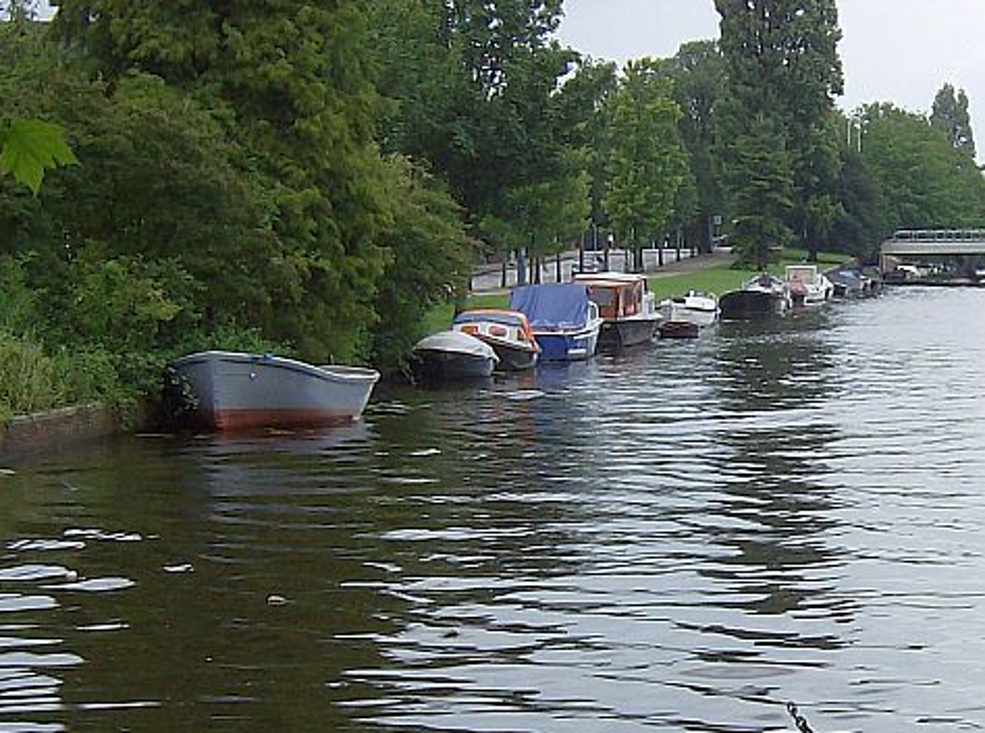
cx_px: 779
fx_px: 3434
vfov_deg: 12.2
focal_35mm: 121
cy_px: 313
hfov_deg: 16.2
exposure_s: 1/242
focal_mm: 9.3
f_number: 5.6
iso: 100
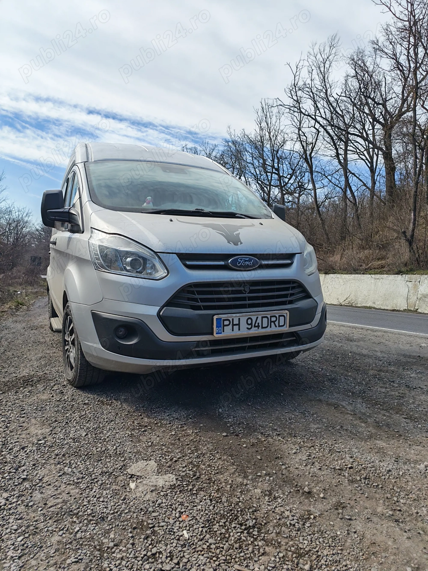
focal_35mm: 23
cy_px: 286
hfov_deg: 58.9
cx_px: 214
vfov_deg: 73.9
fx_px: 379
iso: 50
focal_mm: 5.4
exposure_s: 1/2300
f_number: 1.6
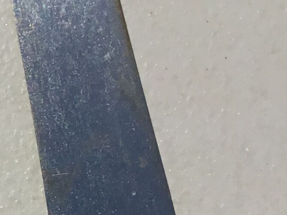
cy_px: 417
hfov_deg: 12.2
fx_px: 1260
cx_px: -174
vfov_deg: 9.2
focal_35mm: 152
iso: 25
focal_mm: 3.3
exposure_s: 1/4808
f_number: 2.4
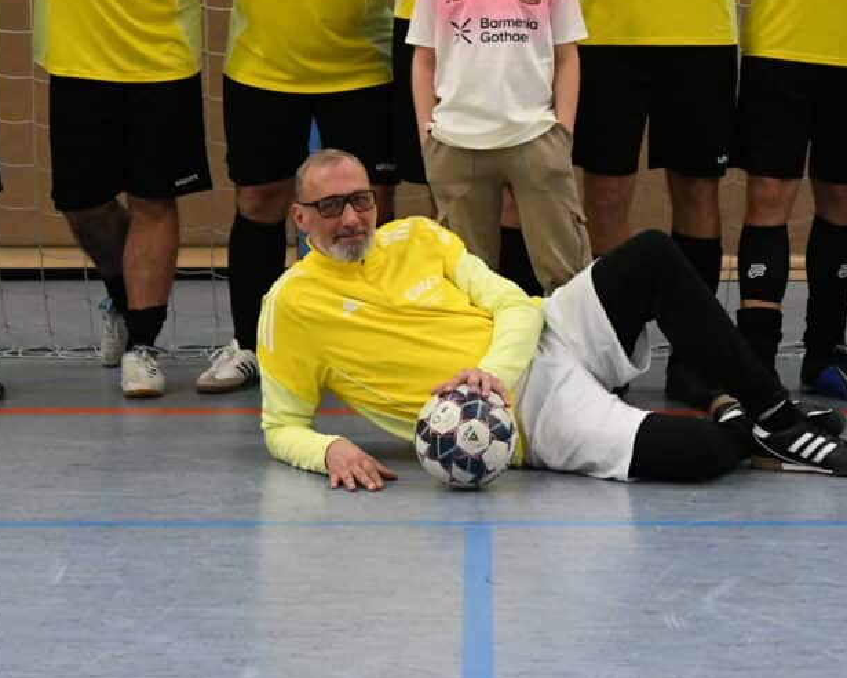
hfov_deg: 15.4
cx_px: 497
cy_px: -5
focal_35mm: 125
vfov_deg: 12.2
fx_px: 3133
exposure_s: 1/800
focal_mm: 40
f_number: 2.8
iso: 5000
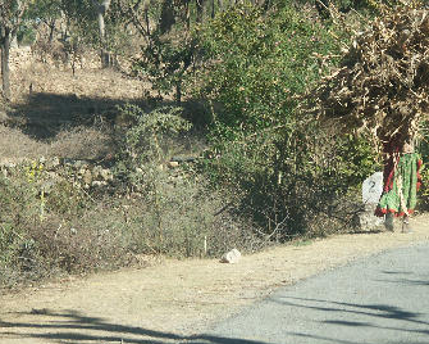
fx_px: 2882
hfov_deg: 8.5
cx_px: 186
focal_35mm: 227
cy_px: 175
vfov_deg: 6.8
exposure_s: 1/640
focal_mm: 37.01
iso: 100
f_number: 4.5
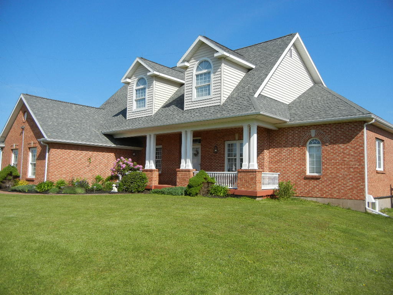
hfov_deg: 60.0
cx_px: 196
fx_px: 341
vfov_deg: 46.8
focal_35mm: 30
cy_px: 148
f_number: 7
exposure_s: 1/505
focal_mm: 5.4
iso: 160
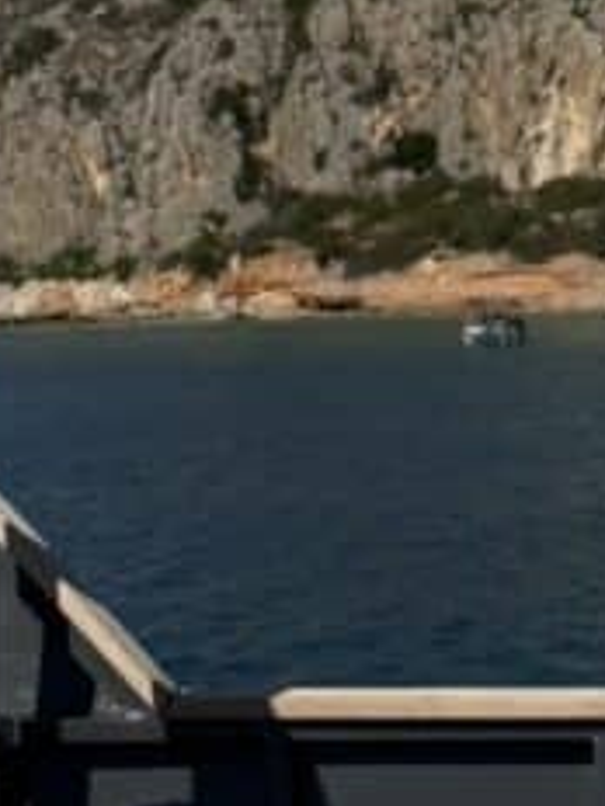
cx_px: 904
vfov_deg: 17.8
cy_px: 903
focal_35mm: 106
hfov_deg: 13.2
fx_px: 2470
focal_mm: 6.76
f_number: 1.78
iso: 80
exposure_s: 1/10309
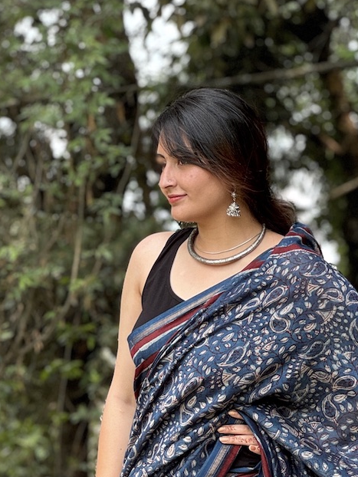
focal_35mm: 176
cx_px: 169
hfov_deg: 8.4
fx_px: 2425
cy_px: 505
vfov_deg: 11.1
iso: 32
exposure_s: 1/99
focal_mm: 9
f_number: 2.8
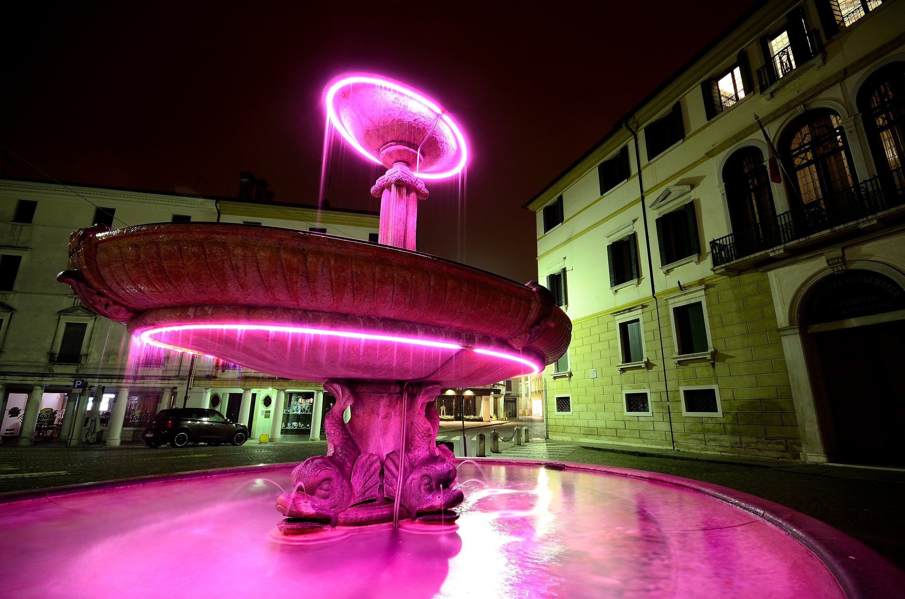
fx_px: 414
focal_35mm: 16
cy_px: 300
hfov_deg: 95.1
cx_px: 452
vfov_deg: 71.8
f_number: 8
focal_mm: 11
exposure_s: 6
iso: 125
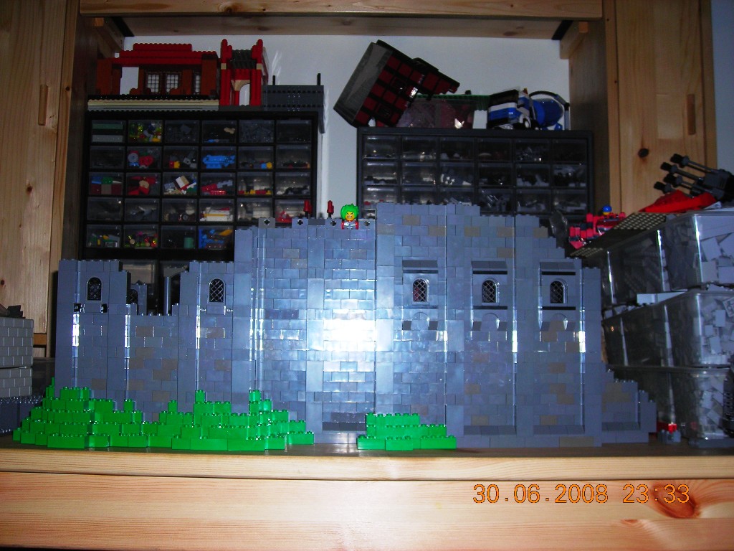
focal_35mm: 41
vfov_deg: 35.1
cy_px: 276
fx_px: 869
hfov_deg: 45.8
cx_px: 367
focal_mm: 6.8
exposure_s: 1/60.1
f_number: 3.3
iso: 50
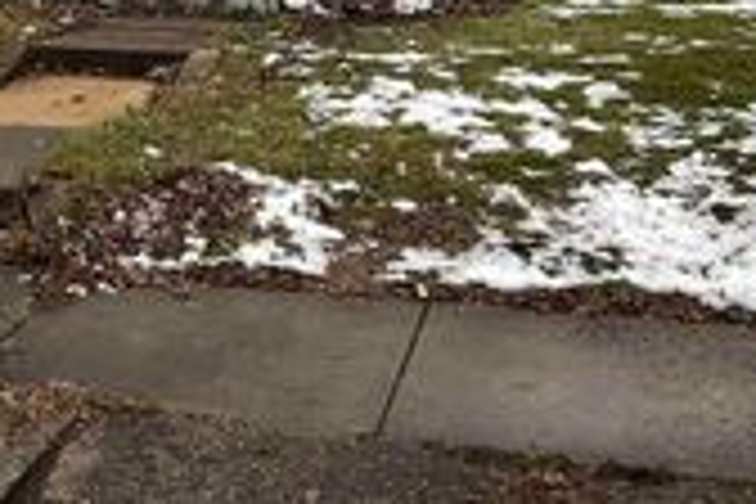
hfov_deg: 22.1
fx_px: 1890
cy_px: -218
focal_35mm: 90
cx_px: 76
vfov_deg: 14.3
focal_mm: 3
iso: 40
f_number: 1.8
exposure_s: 1/122
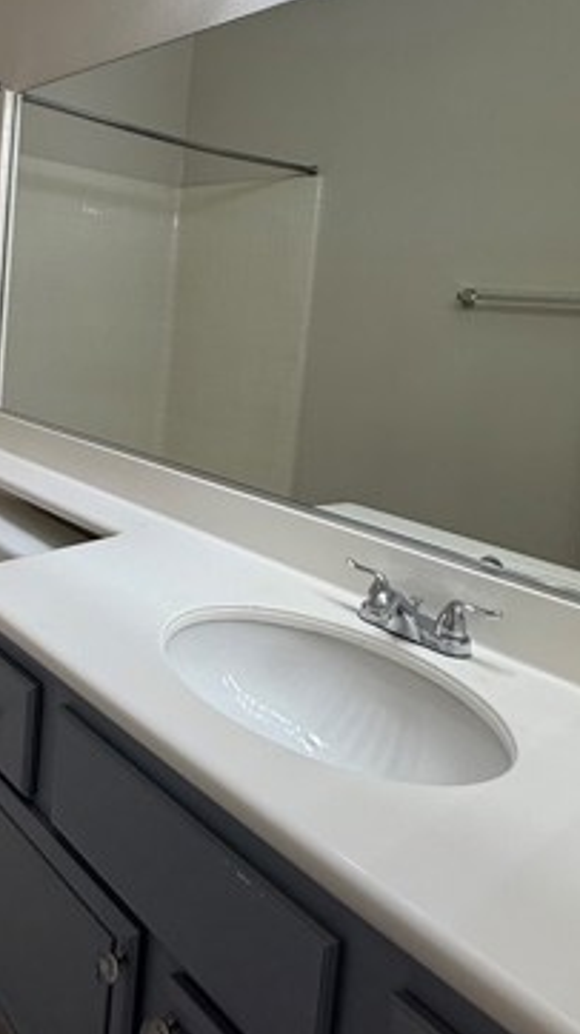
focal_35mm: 27
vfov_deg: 68.0
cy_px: 348
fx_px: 740
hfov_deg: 39.3
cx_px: 43
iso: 80
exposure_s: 1/120
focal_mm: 2.22
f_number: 2.2
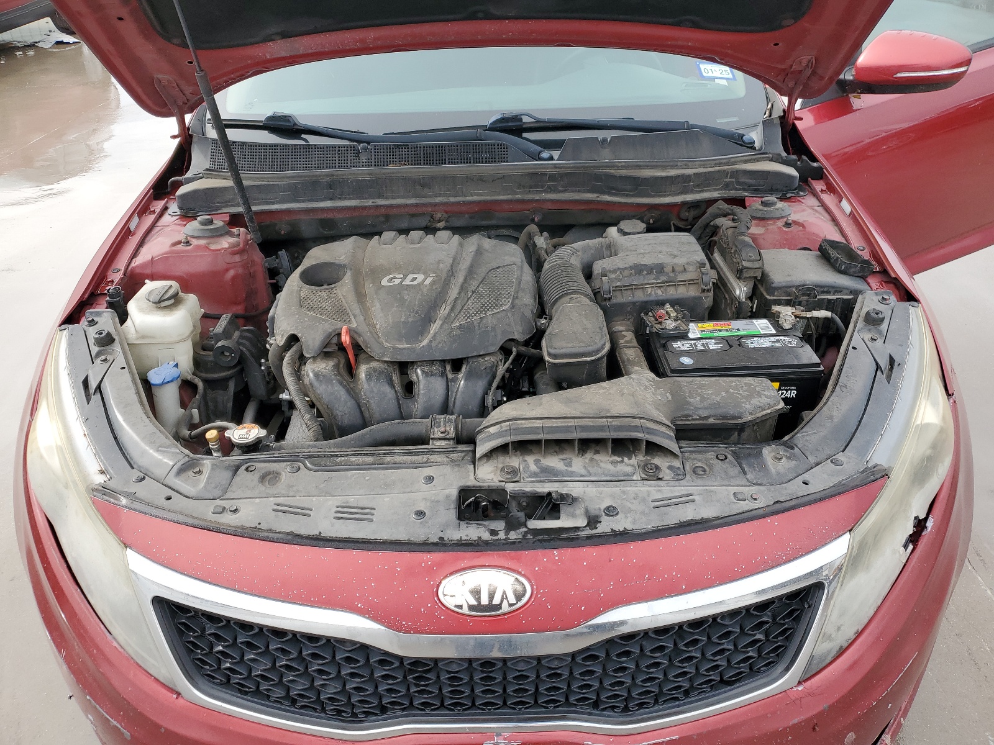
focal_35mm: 26
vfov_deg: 53.1
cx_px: 497
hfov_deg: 67.3
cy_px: 372
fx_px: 747
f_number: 1.5
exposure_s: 1/625
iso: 50
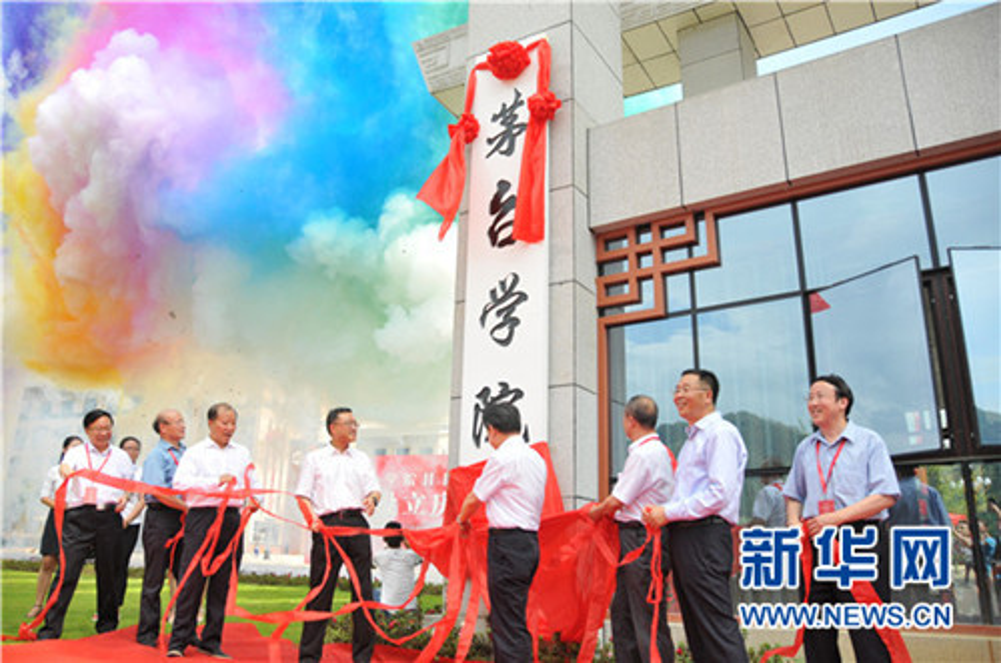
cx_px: 500
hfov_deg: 67.5
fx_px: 749
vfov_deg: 47.7
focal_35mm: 27
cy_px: 332
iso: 640
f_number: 3.5
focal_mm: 18
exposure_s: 1/2000
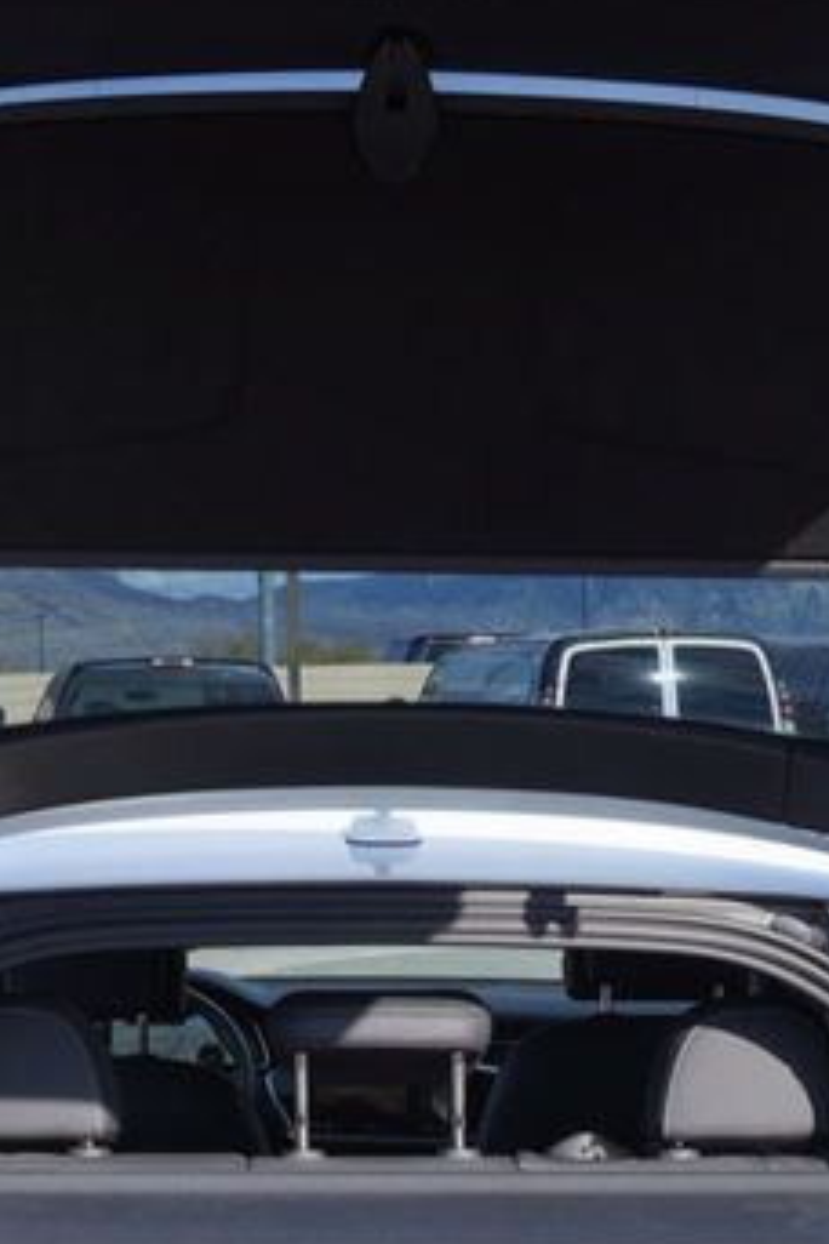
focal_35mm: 72
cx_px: 404
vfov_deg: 26.9
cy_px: 1164
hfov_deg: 18.9
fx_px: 2487
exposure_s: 1/200
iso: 100
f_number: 6.3
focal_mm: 16
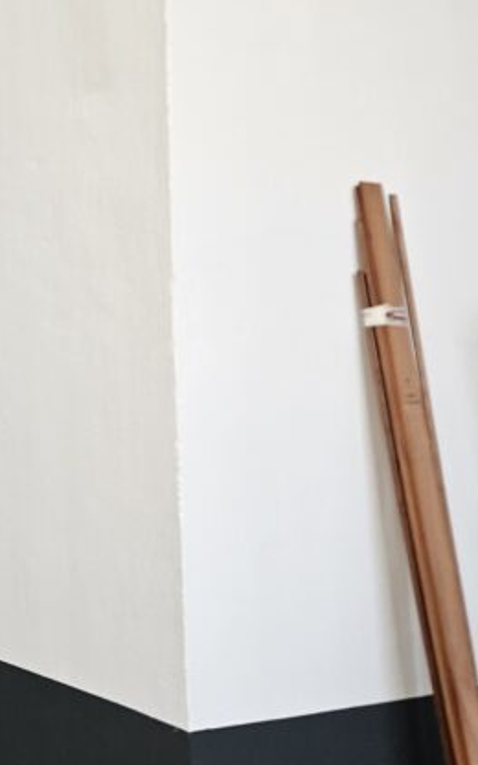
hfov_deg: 19.3
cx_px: -210
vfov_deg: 33.9
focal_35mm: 60
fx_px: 1251
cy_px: 307
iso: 160
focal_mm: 5.4
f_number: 1.8
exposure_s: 1/100
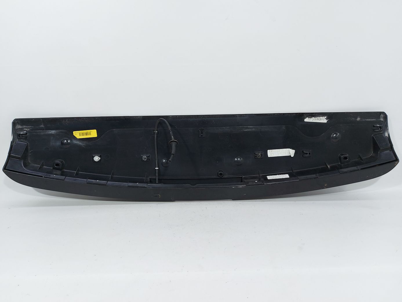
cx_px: 201
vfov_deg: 56.8
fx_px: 279
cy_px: 151
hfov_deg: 71.6
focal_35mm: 24
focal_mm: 5.23
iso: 50
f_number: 1.8
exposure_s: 1/50
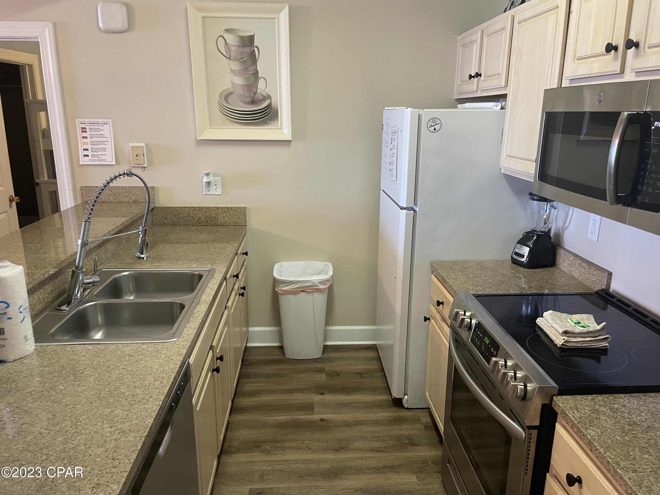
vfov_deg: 53.1
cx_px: 330
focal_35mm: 26
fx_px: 496
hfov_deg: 67.3
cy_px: 248
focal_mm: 4.2
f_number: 1.6
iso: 250
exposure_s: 1/60
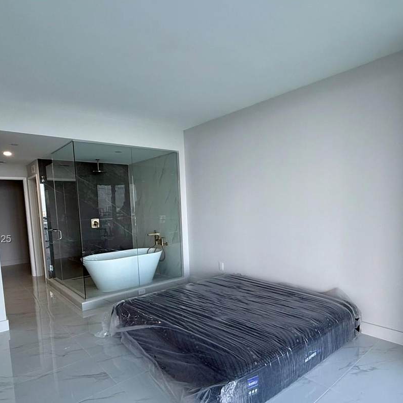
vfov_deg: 74.1
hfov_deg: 74.8
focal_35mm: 20
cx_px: 210
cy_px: 240
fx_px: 263
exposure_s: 1/99
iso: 125
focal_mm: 2.22
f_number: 2.2
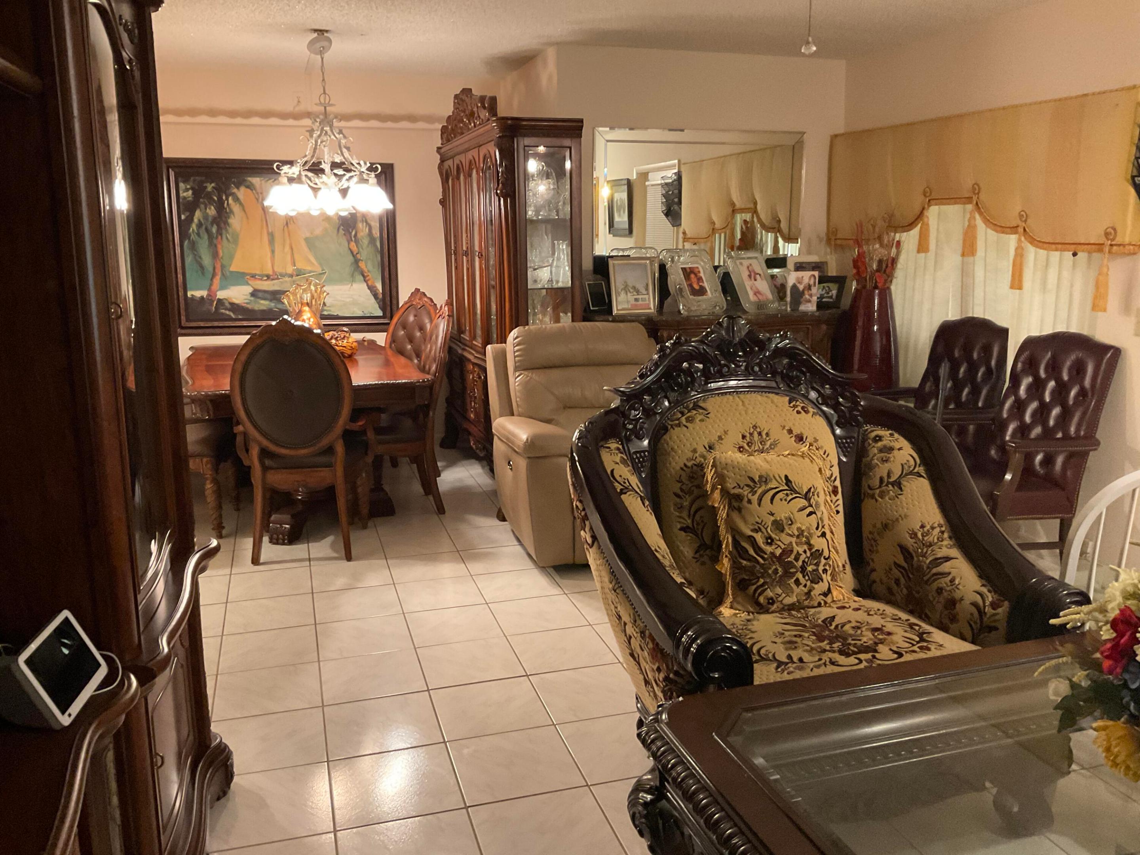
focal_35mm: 29
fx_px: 955
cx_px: 570
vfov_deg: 48.2
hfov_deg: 61.7
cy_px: 428
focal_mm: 3
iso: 320
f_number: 1.8
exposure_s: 1/30
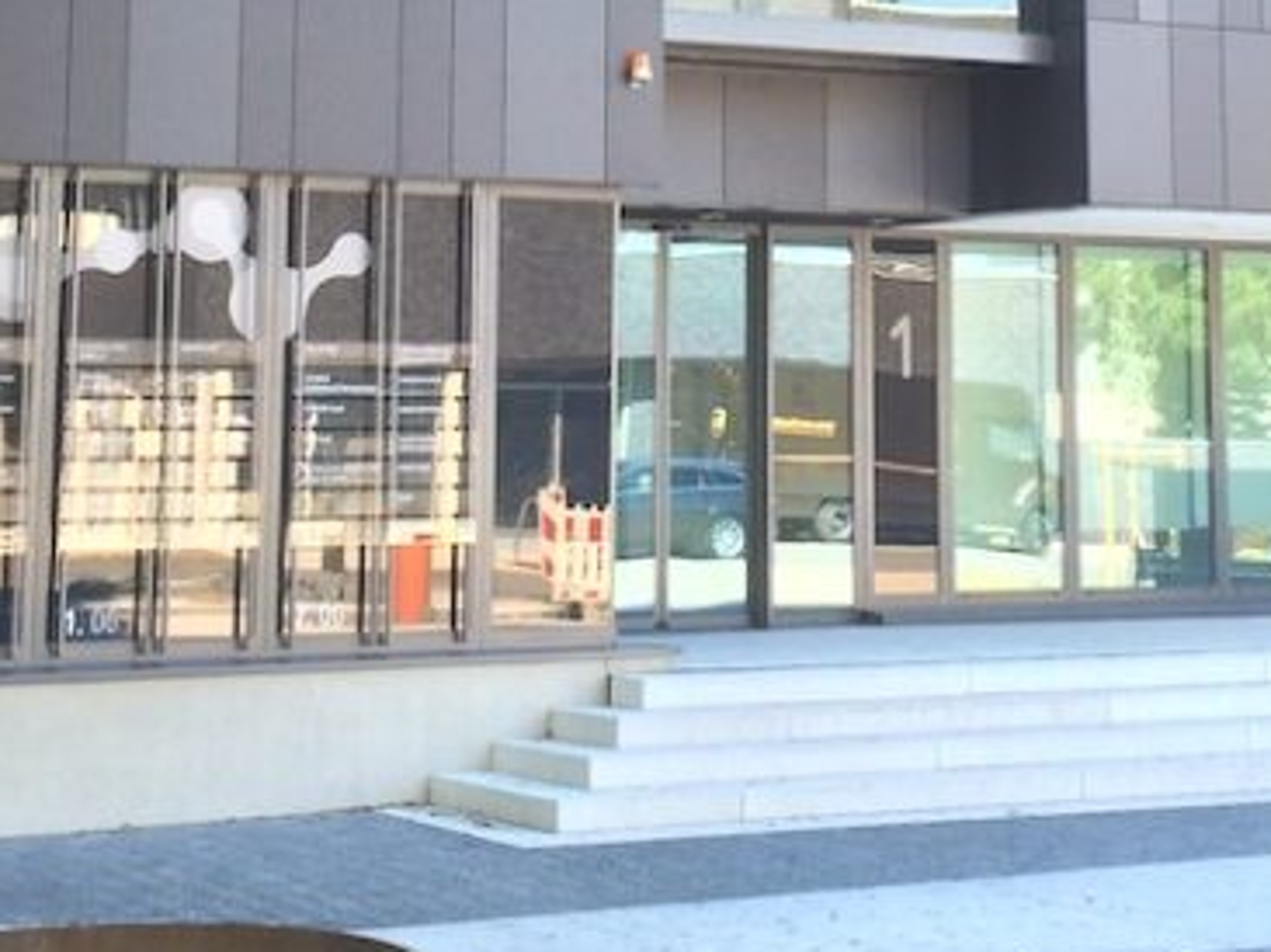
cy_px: -149
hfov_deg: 20.4
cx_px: 740
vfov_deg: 14.9
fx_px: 3523
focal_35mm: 96
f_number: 2.2
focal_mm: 4.12
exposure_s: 1/120
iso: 64
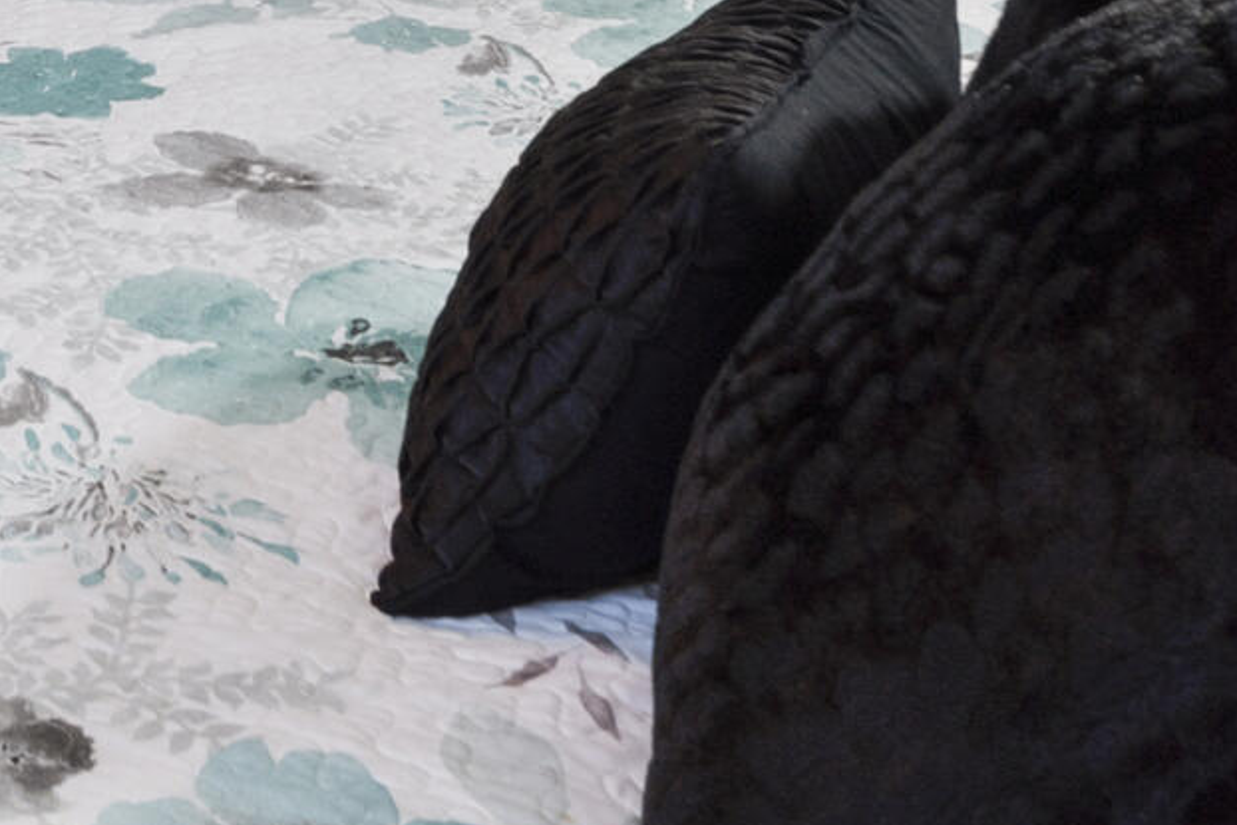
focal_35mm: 88
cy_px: -1006
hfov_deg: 20.6
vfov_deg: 12.8
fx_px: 3024
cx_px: -479
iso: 250
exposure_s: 1/8
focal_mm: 19
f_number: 8
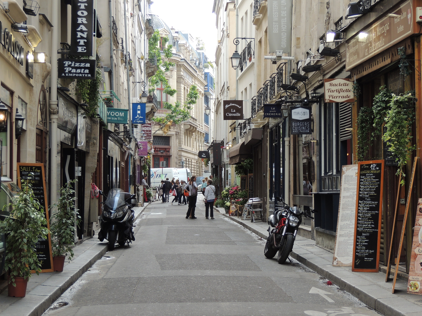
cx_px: 211
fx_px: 1097
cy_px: 158
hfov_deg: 21.8
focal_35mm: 90
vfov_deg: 16.4
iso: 100
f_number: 4.1
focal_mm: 16
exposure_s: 1/100
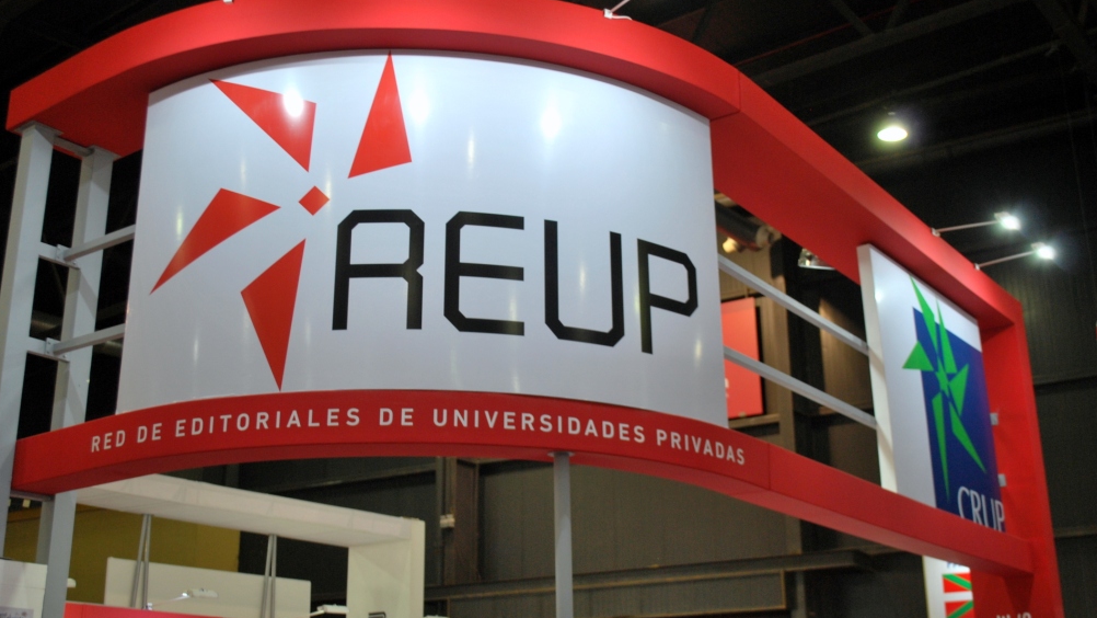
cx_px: 552
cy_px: 325
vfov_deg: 26.5
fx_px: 1309
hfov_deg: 45.5
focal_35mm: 45
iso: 280
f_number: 4.5
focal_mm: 28
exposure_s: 1/30
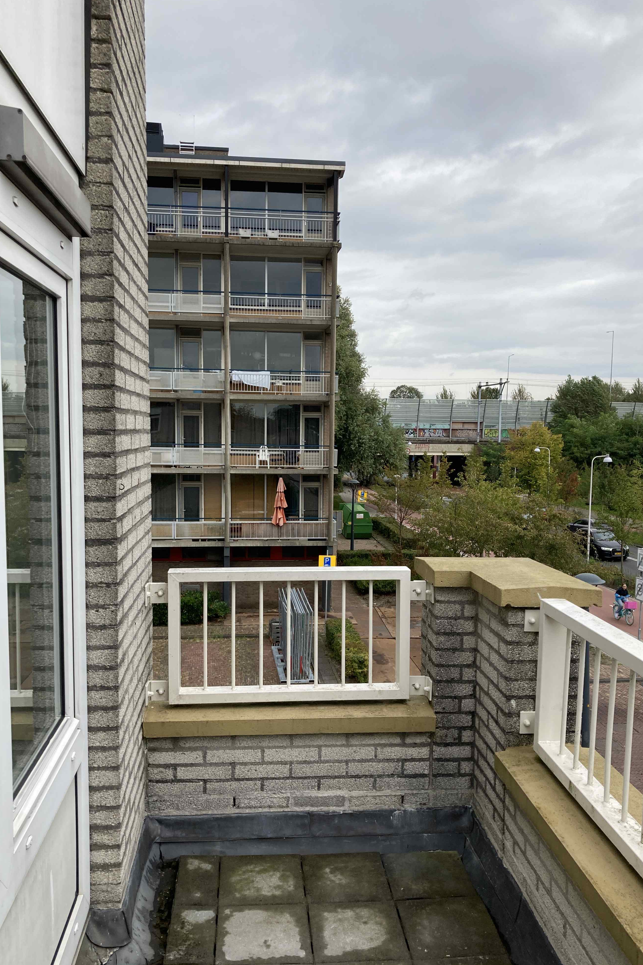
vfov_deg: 61.9
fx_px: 804
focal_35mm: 30
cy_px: 494
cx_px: 320
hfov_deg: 43.6
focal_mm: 3.99
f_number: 1.8
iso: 20
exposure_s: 1/1200
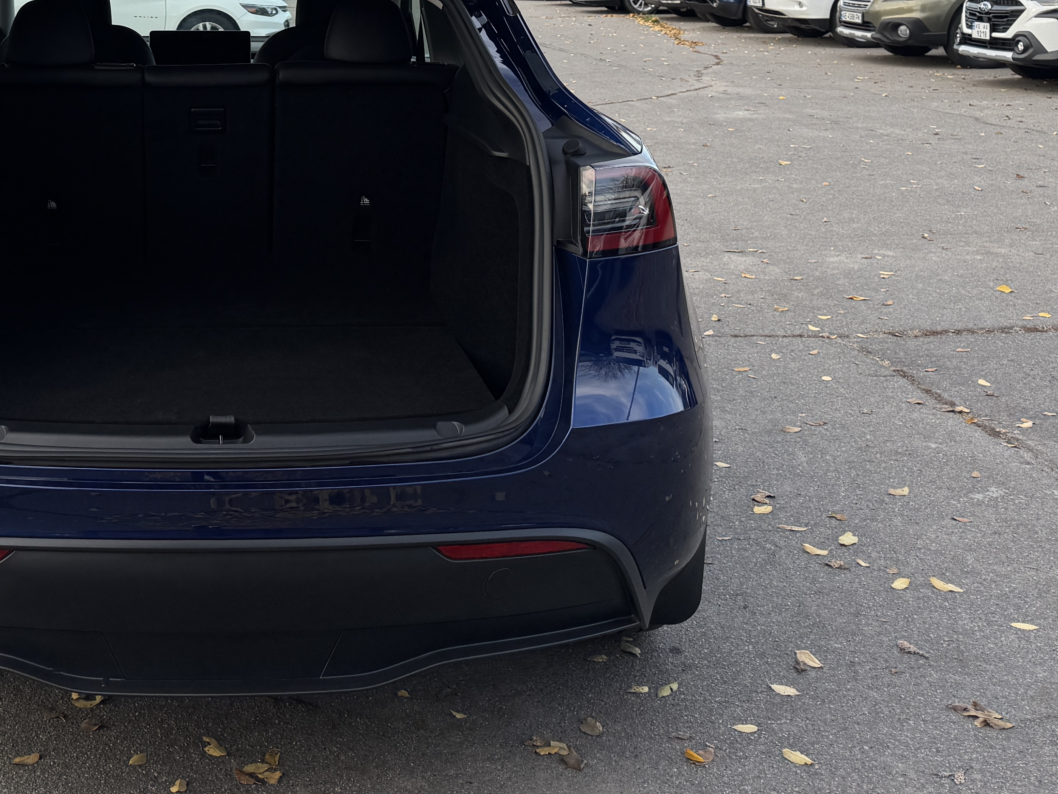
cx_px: 209
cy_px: 53
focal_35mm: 49
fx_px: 1498
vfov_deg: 28.3
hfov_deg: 37.5
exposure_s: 1/765
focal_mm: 6.76
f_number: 1.78
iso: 80
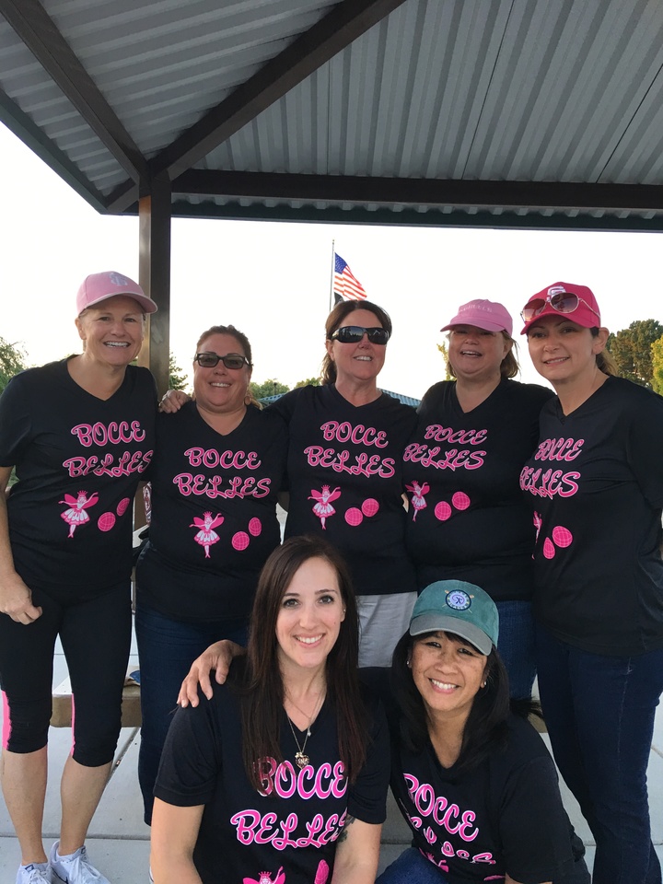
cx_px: 332
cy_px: 442
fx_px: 741
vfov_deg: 61.7
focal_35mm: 29
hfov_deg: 48.2
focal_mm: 4.15
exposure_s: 1/30
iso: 32
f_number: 2.2
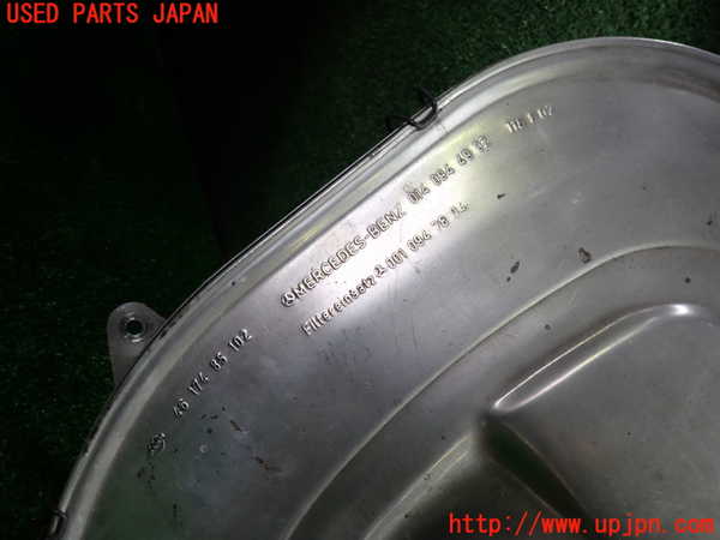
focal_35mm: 25
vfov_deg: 54.9
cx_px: 360
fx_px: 520
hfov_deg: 69.4
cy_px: 270
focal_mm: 4.5
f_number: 2
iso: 160
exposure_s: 1/60
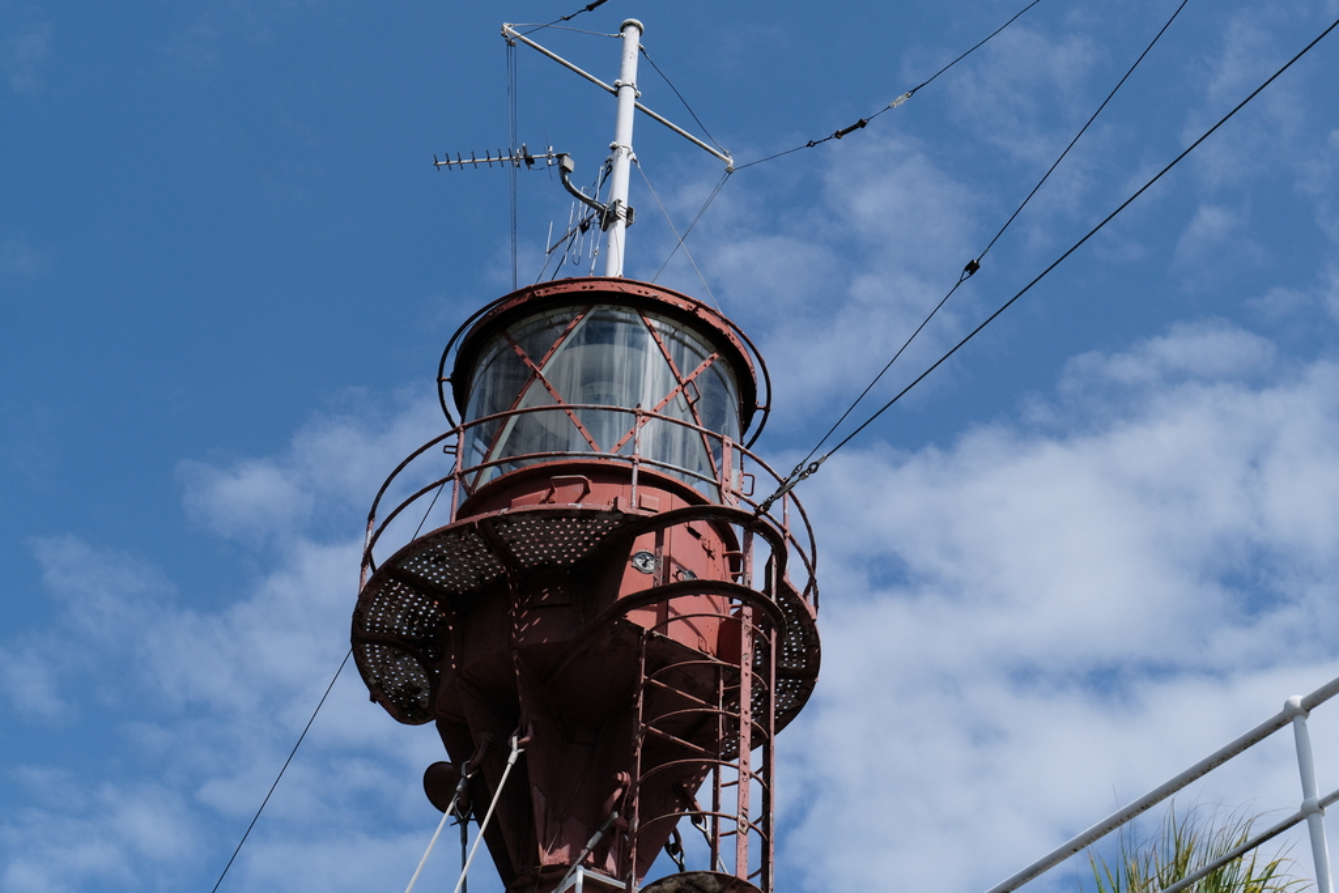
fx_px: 2381
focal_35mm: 64
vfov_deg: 21.2
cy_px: 446
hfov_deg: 31.4
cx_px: 670
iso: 640
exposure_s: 1/1500
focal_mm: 42.9
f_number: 8
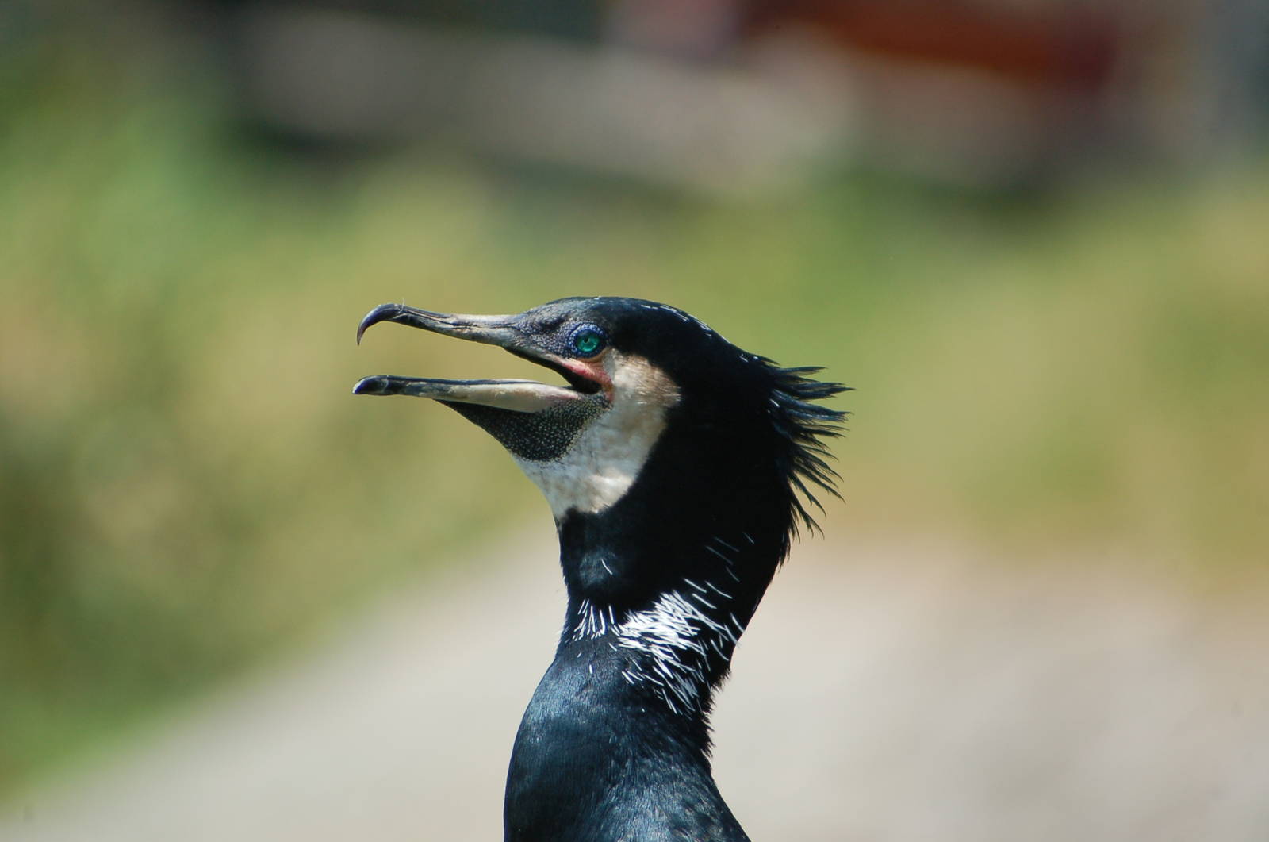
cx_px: 634
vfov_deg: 2.3
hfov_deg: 3.5
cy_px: 421
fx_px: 20586
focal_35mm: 585
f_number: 6.7
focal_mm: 390
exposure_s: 1/500
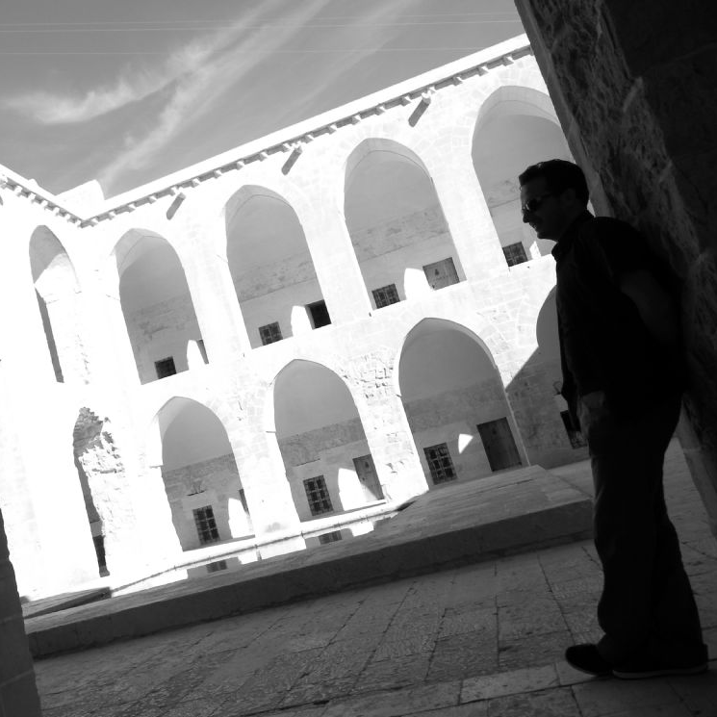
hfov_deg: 47.5
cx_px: 229
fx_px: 797
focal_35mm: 34
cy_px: 362
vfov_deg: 48.4
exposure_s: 1/689
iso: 80
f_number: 3.5
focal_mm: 5
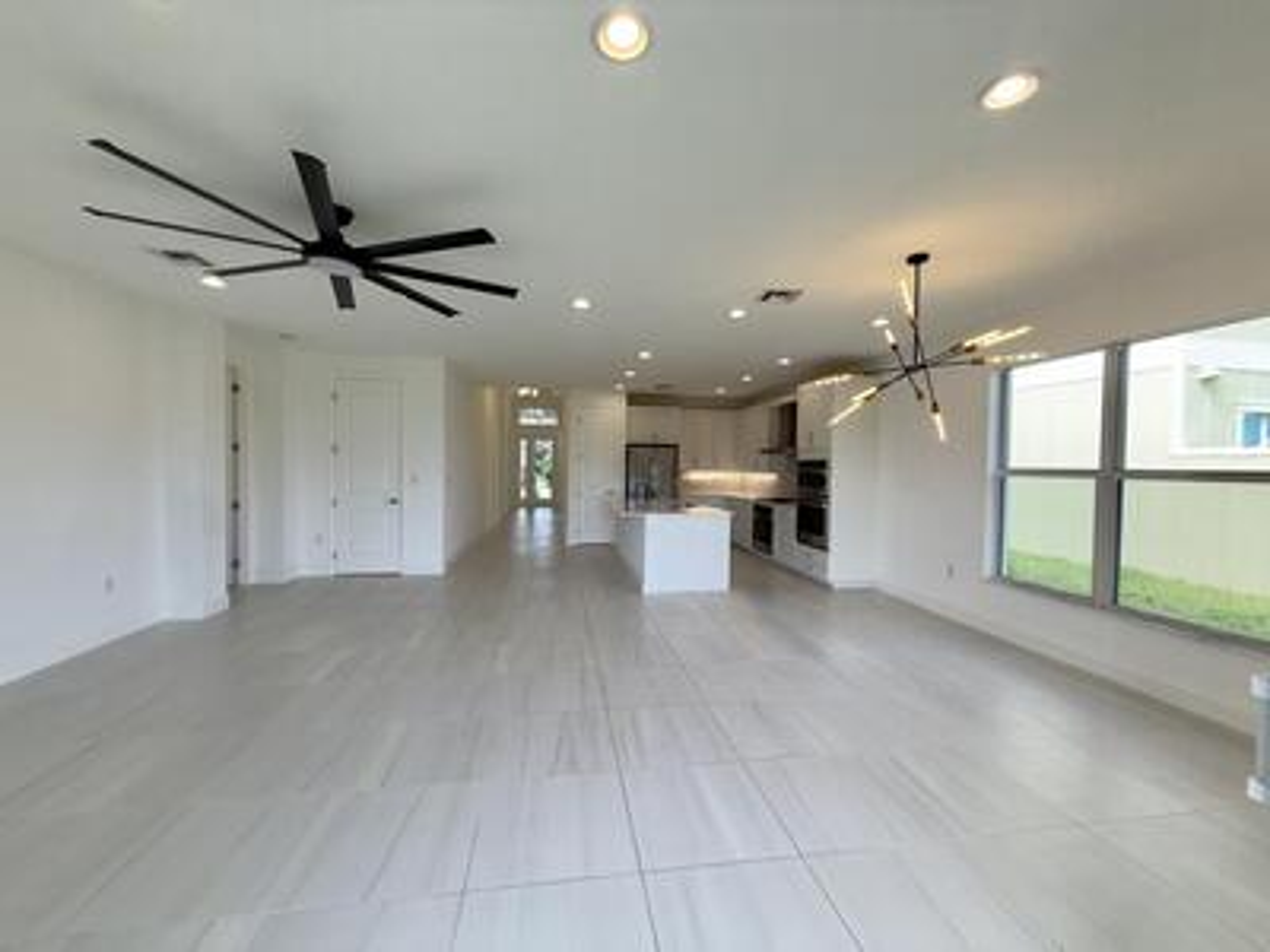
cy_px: 476
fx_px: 514
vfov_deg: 85.7
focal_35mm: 14
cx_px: 635
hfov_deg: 102.1
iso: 25
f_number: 2.2
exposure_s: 1/122
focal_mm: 2.22
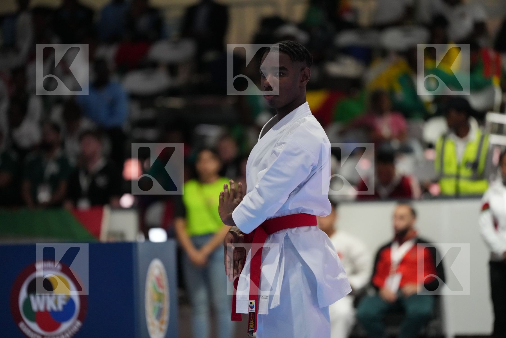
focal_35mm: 200
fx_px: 2811
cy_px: 169
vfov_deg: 6.9
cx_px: 253
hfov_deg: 10.3
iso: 6400
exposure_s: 1/500
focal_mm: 200
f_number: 2.8
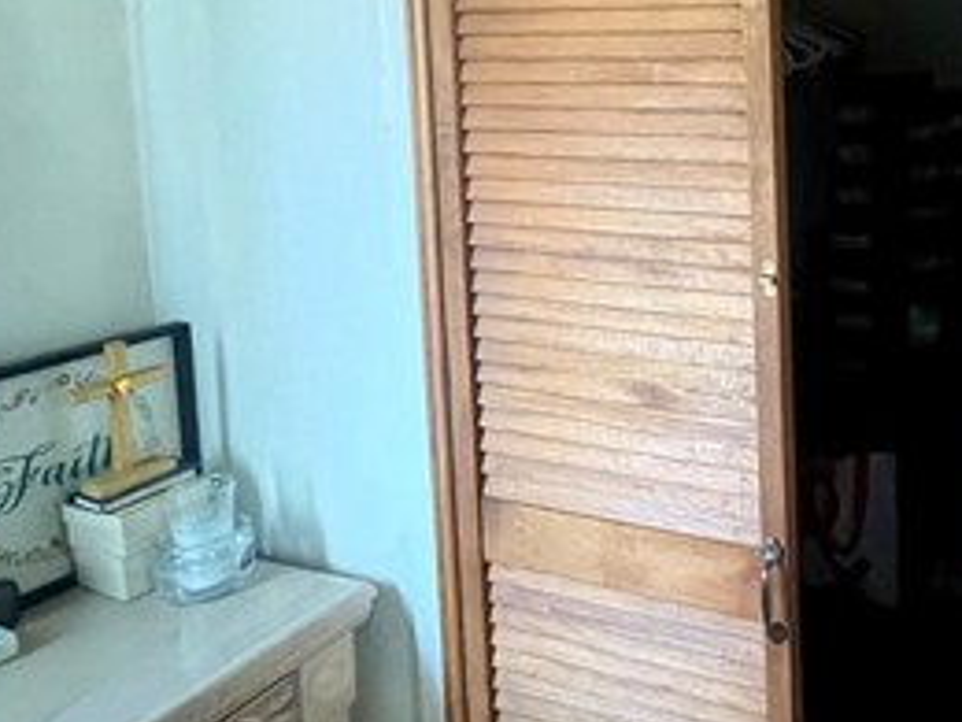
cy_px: 115
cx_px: 895
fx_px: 889
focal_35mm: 32
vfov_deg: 41.7
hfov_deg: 49.5
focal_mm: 1.57
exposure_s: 1/30
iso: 1250
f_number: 1.8
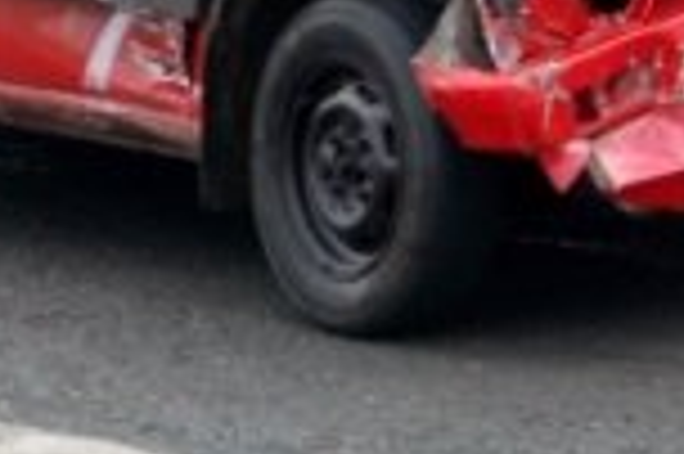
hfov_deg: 4.2
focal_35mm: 493
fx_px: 9357
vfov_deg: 2.8
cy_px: -378
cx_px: 266
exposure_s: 1/500
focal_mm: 78
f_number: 5.6
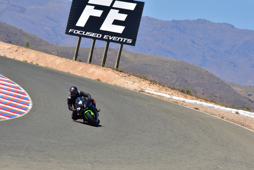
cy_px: 85
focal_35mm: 450
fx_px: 3175
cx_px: 127
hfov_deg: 4.6
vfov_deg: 3.1
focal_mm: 450
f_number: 25
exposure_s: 1/500
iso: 800
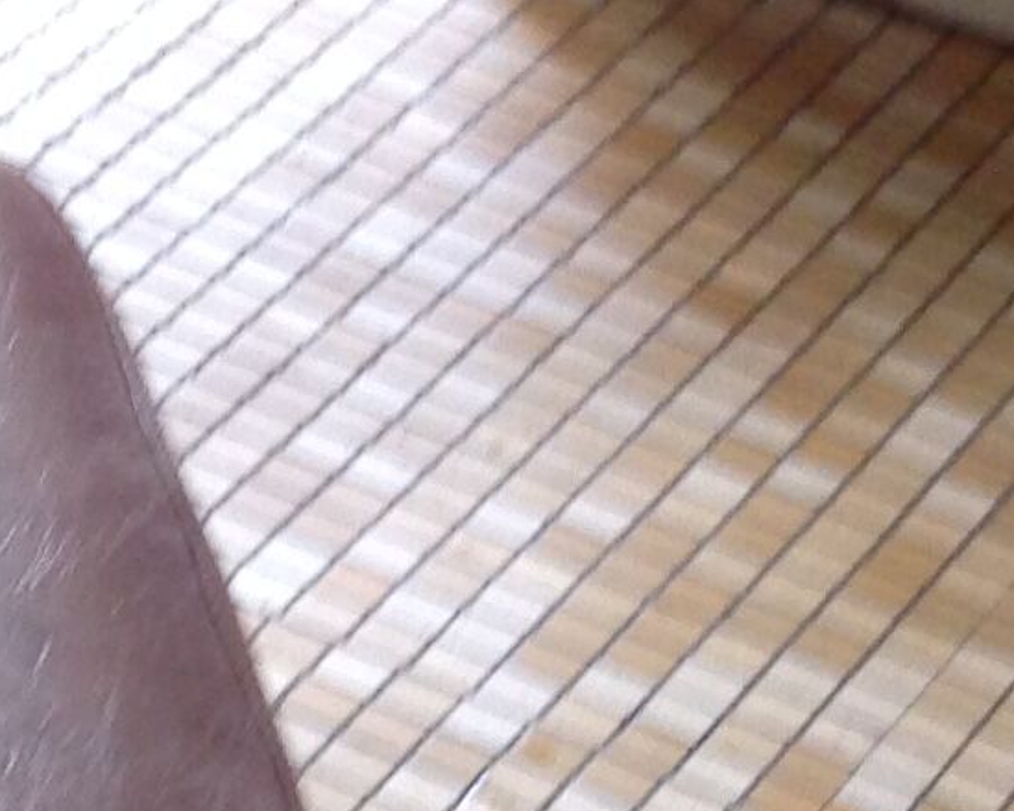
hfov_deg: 10.6
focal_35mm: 161
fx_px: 4831
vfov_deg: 8.9
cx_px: -1219
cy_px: 1785
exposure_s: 1/15
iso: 80
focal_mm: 4.28
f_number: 2.4
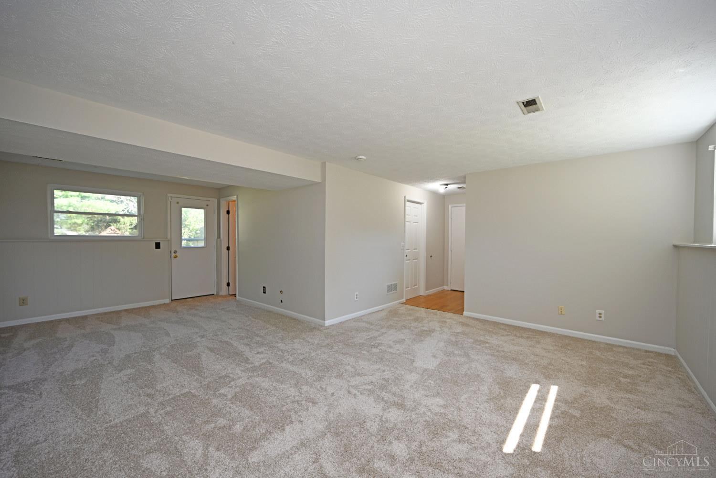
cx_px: 358
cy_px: 239
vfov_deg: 81.2
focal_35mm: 14
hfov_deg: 104.3
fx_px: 278
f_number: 4
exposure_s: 1/60
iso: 200
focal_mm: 14
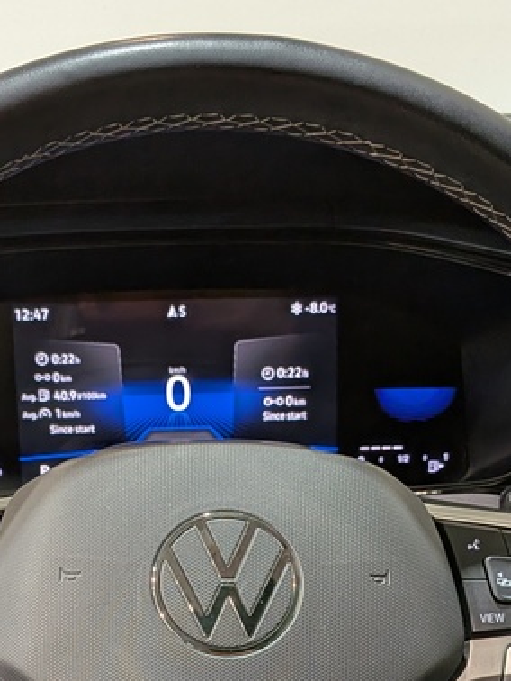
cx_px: 216
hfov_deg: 22.6
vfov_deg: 28.8
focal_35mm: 65
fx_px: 1278
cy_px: 591
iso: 68
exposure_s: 1/40
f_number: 1.7
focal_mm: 4.53
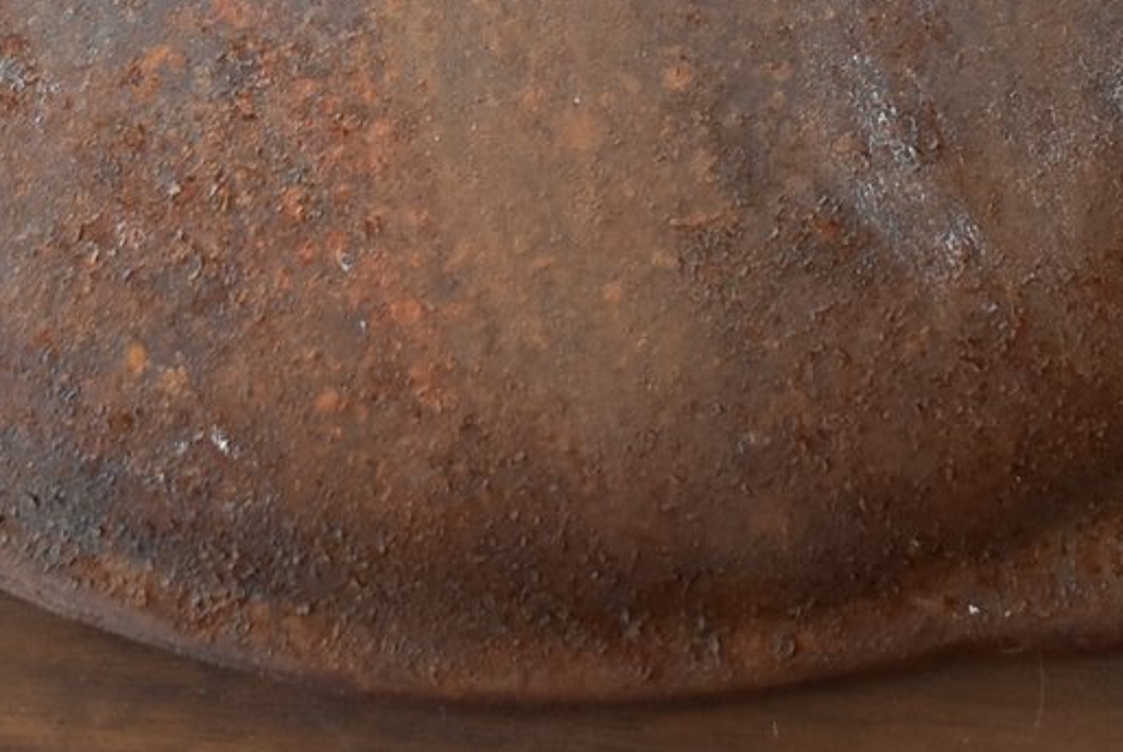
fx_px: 3404
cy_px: -451
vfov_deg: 11.9
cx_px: 483
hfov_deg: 18.7
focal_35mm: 109
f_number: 4
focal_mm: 22
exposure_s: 1/125
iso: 800
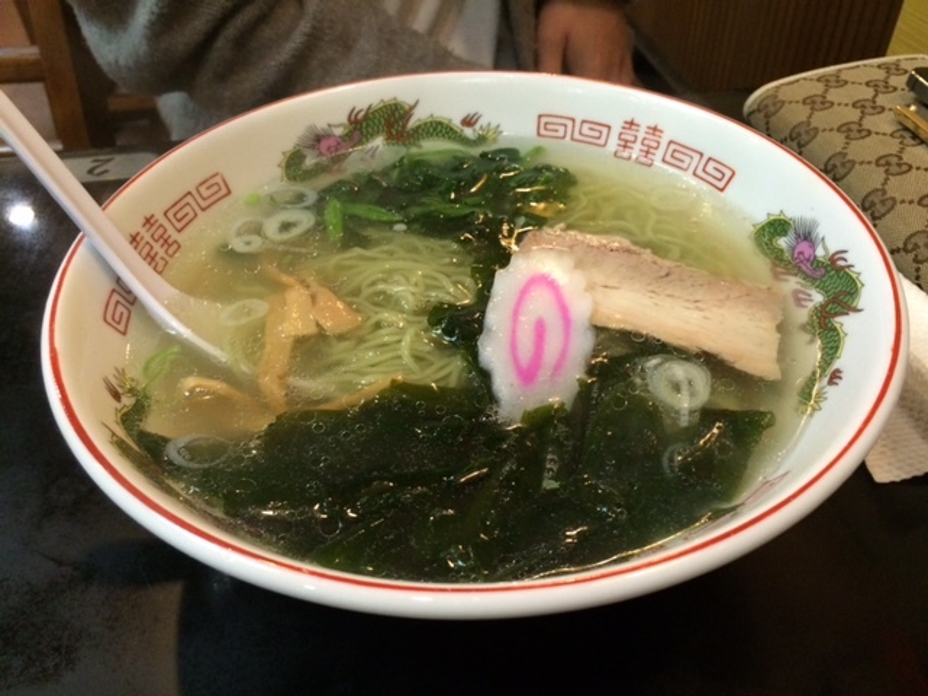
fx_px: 777
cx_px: 464
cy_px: 348
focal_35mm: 29
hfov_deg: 61.7
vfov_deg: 48.2
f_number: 2.2
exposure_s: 1/33
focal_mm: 4.15
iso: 320
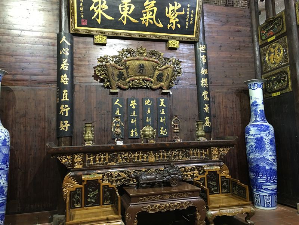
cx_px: 150
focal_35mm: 29
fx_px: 250
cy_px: 112
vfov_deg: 48.2
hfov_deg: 61.7
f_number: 2.2
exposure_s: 1/10
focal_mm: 4.15
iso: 80
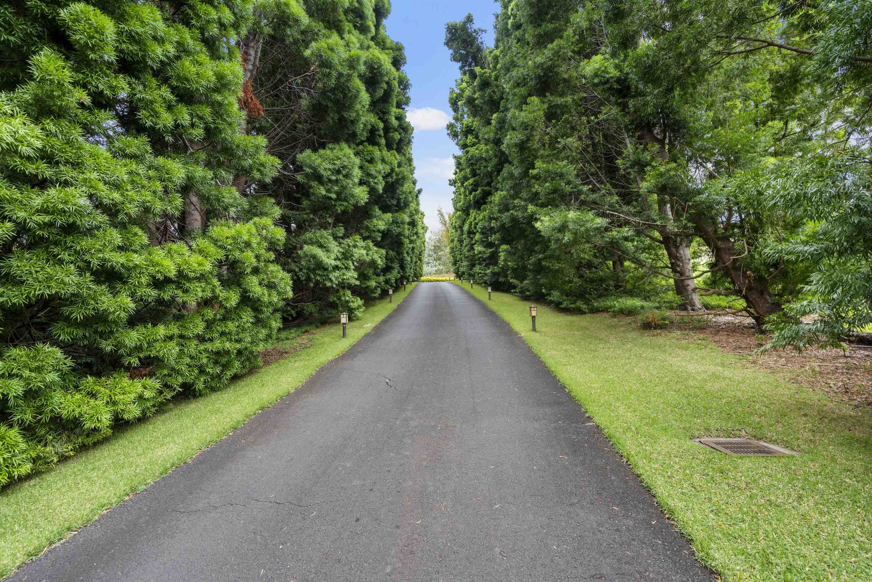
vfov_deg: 73.7
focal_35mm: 16
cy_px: 291
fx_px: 388
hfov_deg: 96.7
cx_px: 436
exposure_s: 1/20
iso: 100
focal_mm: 16
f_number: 8
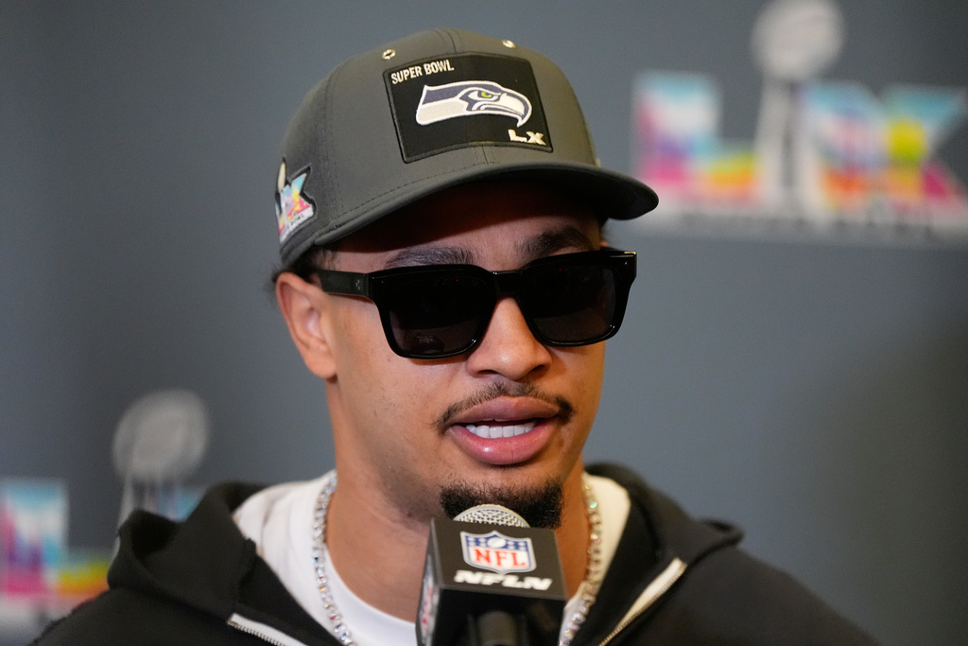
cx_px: 484
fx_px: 4733
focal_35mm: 176
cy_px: 323
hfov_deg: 11.7
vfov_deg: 7.8
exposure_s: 1/400
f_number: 2.8
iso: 6400
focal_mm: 176
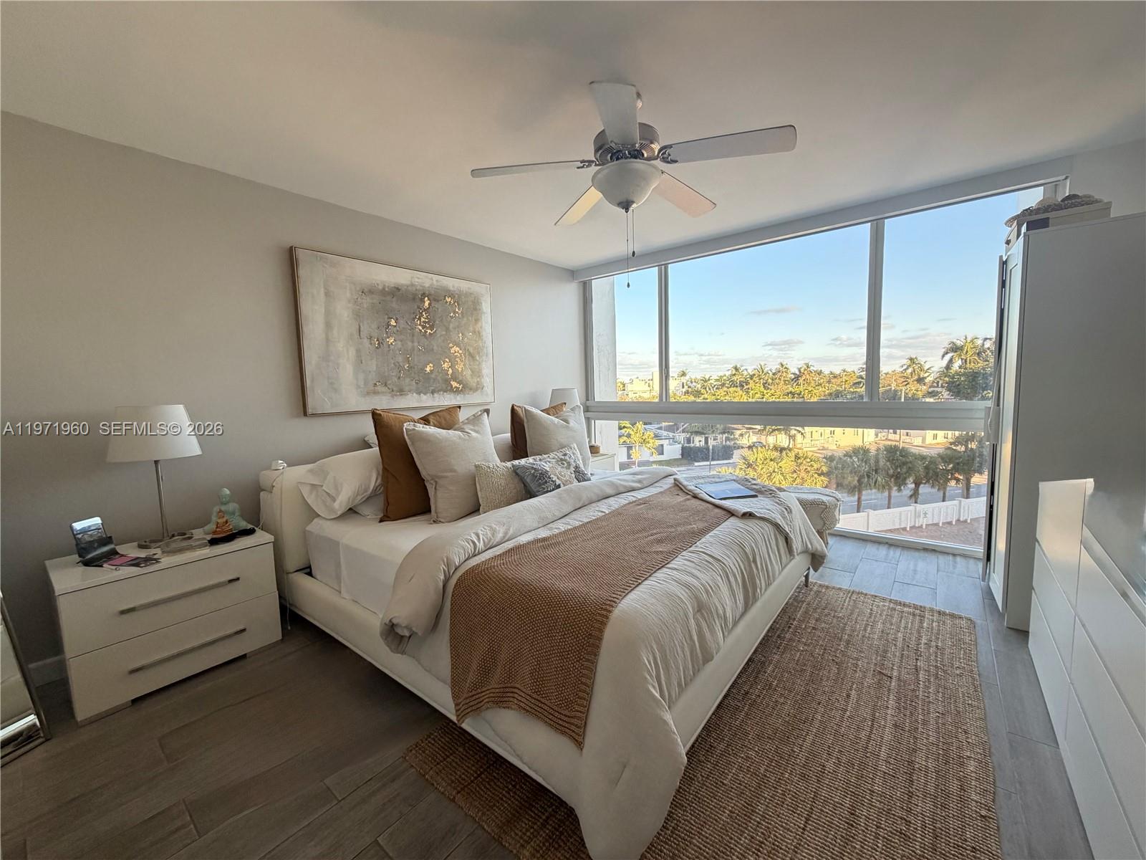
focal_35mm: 14
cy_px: 430
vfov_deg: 85.7
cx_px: 573
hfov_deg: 102.1
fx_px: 463
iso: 250
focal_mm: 2.22
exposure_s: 1/121
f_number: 2.2
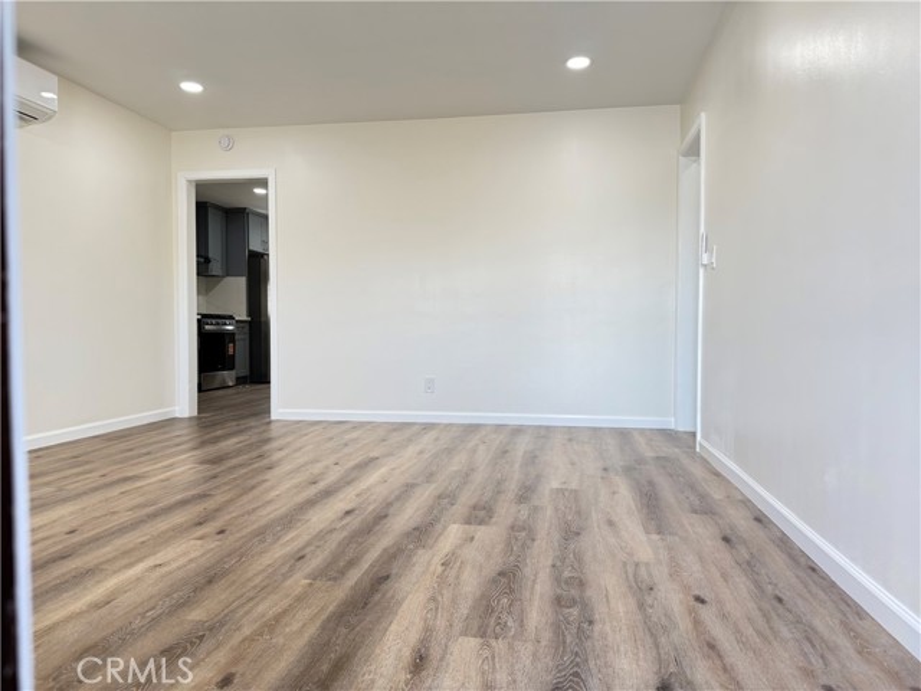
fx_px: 639
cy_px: 346
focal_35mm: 24
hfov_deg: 71.6
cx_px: 460
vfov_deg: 56.8
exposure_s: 1/60
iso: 125
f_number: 1.78
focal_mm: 6.76
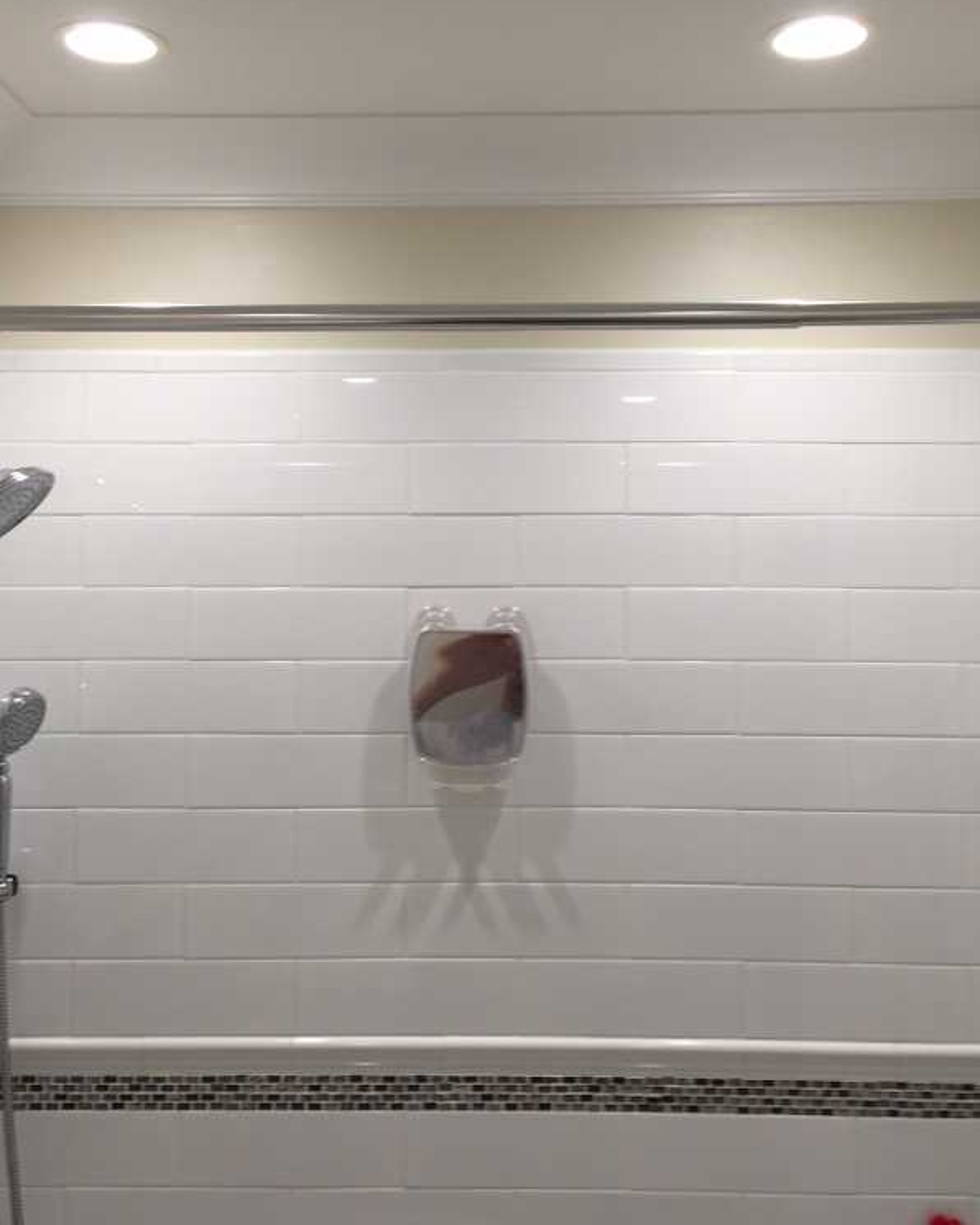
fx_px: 1378
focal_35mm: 38
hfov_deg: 39.2
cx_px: 498
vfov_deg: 47.8
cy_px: 521
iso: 40
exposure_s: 1/60
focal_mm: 4.15
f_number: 2.2
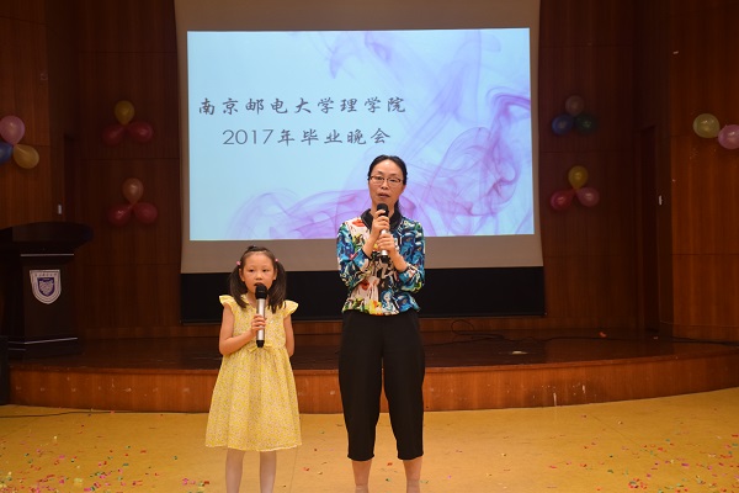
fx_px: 1047
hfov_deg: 38.9
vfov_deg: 26.5
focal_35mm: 51
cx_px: 370
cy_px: 246
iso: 800
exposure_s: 1/80
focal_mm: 34
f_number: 4.2
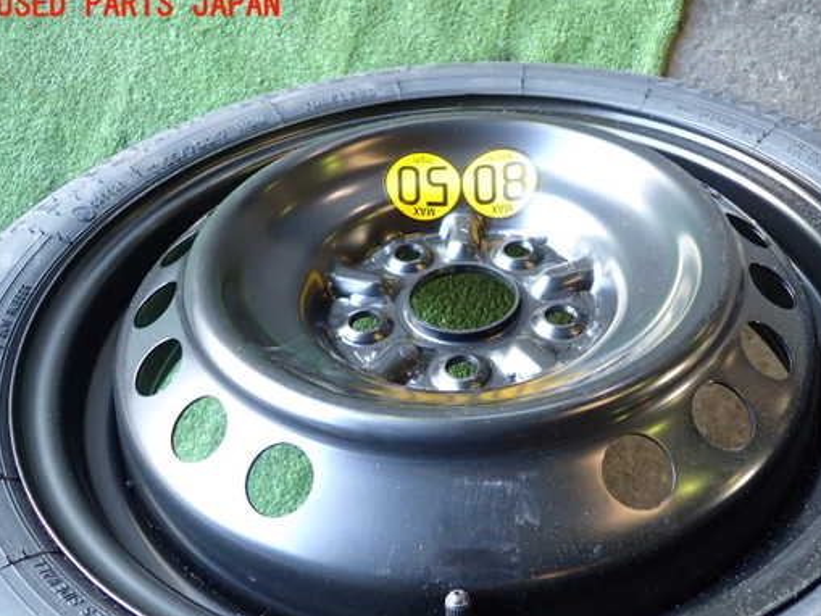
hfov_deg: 55.1
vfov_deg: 42.9
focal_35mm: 33
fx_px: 783
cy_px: 348
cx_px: 471
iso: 200
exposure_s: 1/30
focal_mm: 5.05
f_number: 2.2
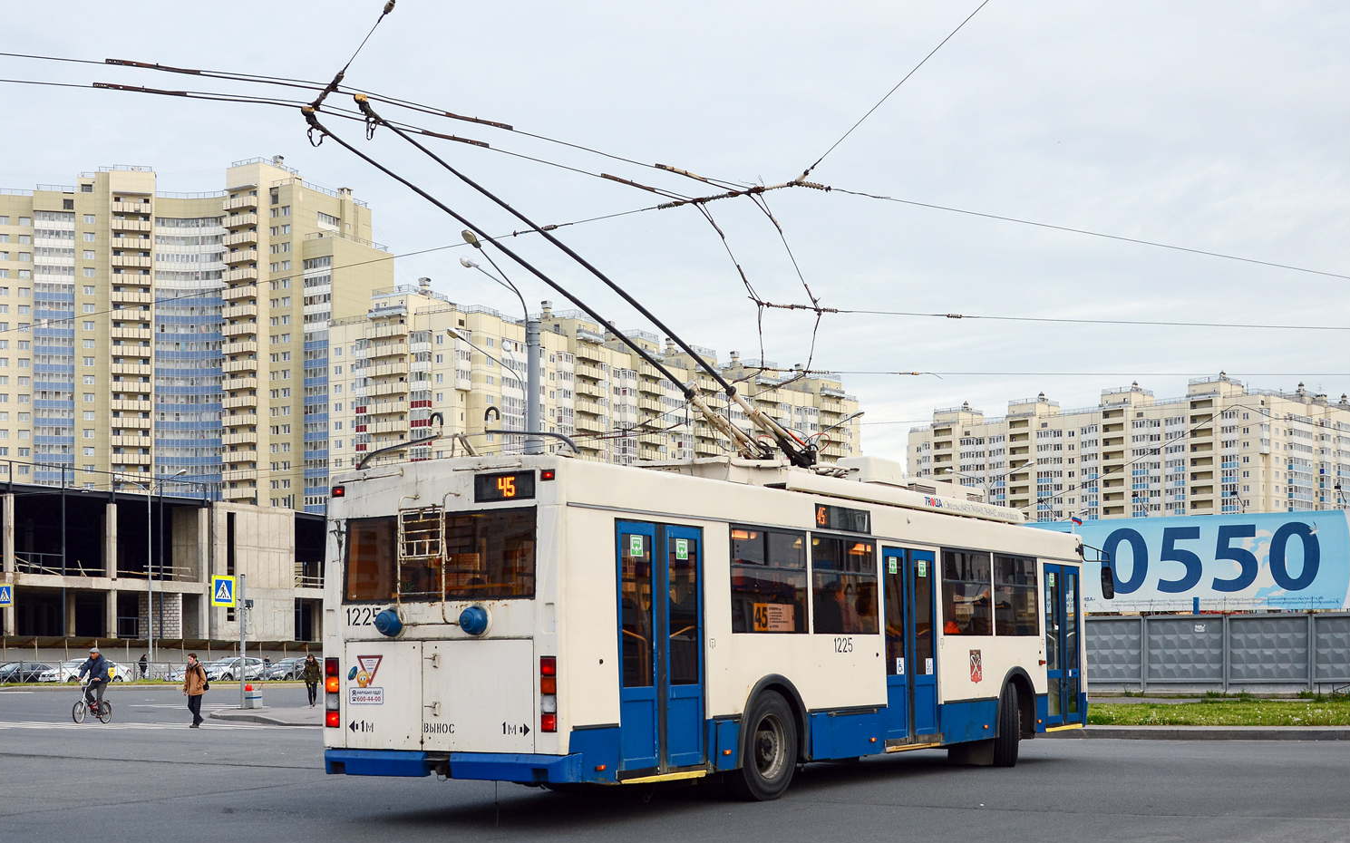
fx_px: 1417
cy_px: 446
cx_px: 673
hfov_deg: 51.0
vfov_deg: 33.1
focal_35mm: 39
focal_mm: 25
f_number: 5.6
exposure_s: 1/400
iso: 400
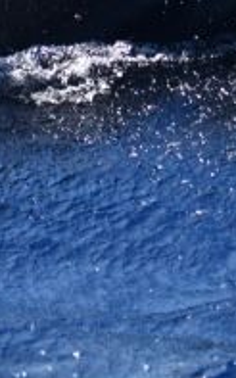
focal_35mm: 601
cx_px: -81
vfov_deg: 3.5
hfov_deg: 2.2
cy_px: 16
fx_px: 6189
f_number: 5
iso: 1600
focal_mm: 145
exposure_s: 1/8000
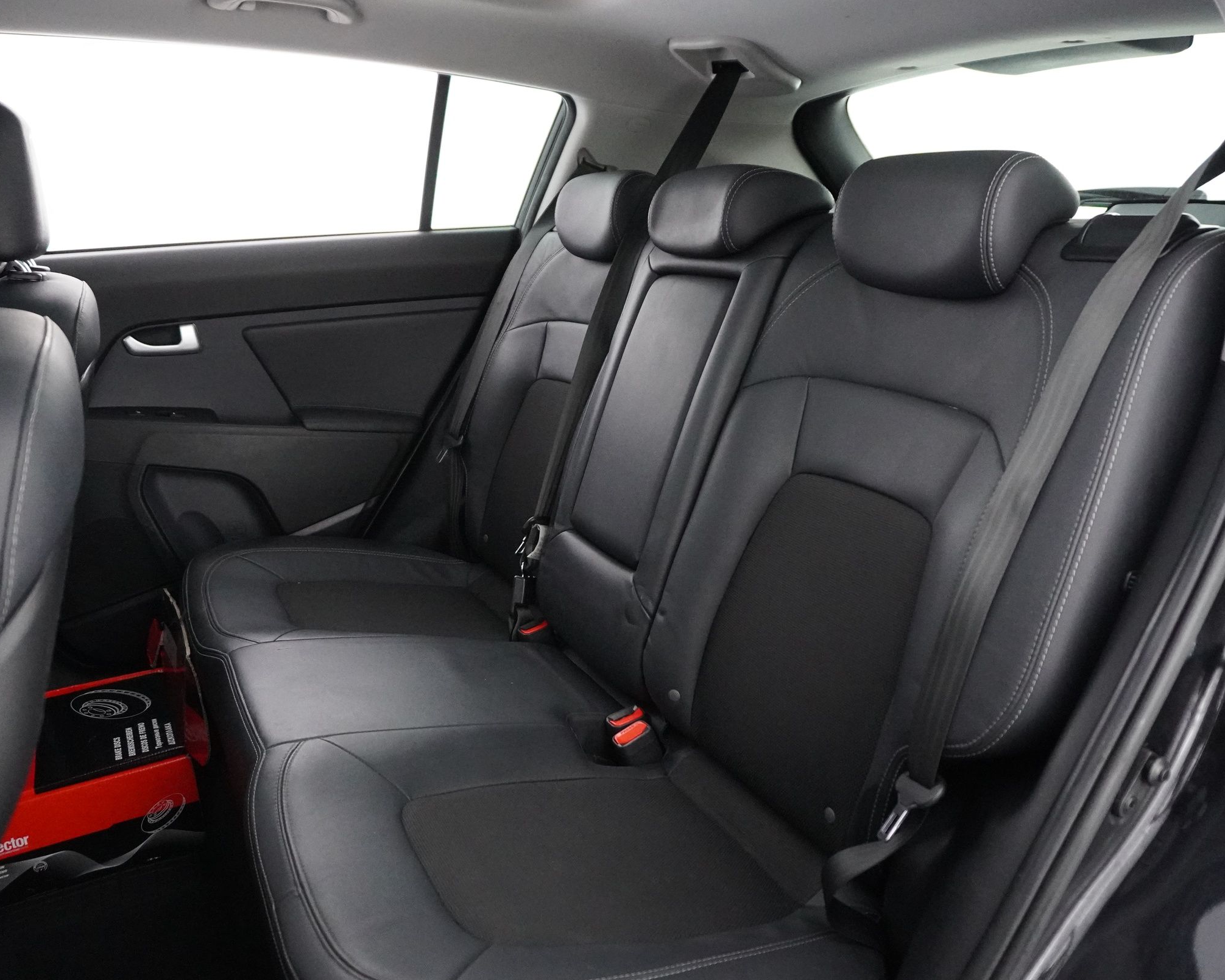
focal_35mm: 28
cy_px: 497
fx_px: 1015
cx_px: 632
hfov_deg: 62.2
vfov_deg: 51.5
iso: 6400
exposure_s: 1/50
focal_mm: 16
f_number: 3.5
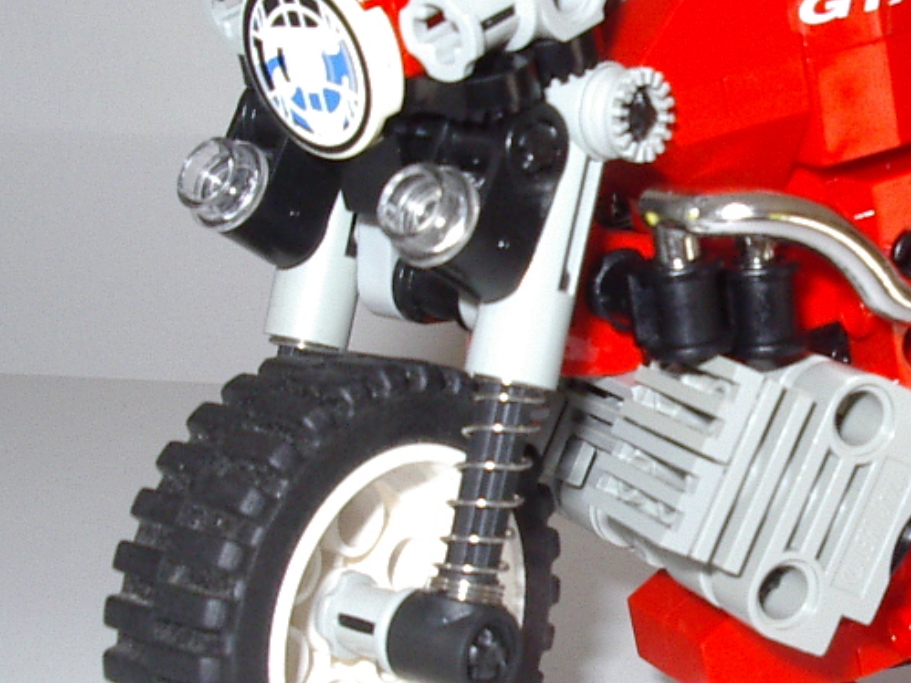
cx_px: 723
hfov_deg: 24.6
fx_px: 2052
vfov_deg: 18.9
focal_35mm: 78
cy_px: 363
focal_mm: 5.8
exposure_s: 1/60
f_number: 4.8
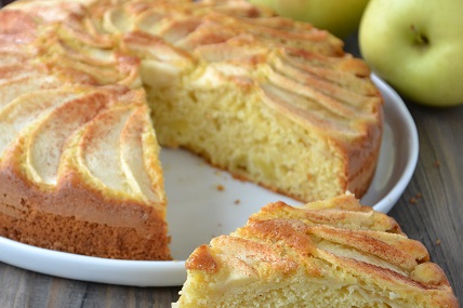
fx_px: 1568
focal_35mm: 122
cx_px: 177
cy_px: 183
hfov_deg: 16.8
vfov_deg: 11.2
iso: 800
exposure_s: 1/320
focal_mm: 58
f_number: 5.6
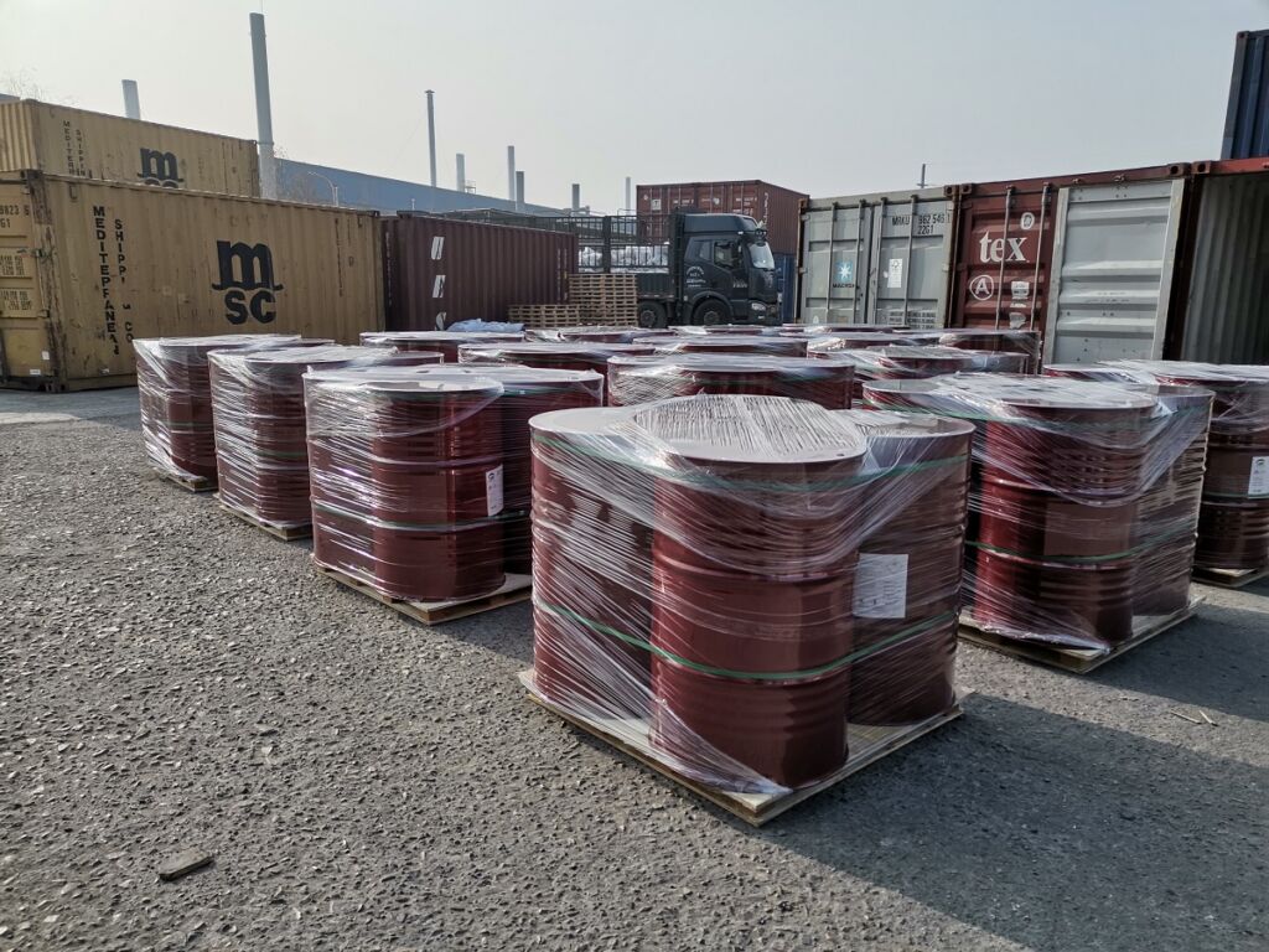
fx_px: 953
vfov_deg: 53.1
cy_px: 476
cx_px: 634
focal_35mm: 26
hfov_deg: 67.3
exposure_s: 1/2137
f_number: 1.8
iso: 50
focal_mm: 4.75
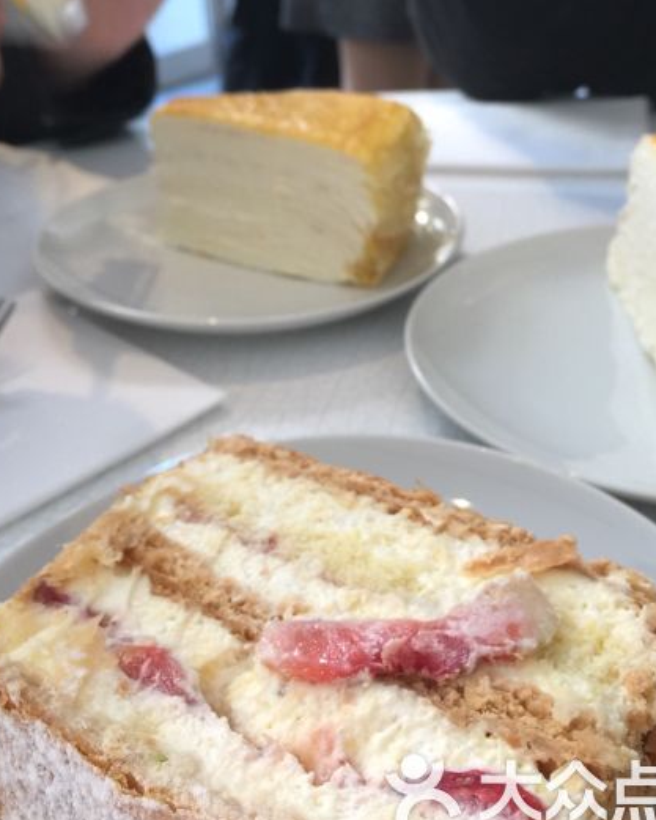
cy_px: 323
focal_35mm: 38
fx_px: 922
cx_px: 367
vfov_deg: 47.6
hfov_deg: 39.1
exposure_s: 1/15
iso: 32
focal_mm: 4.15
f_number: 2.2
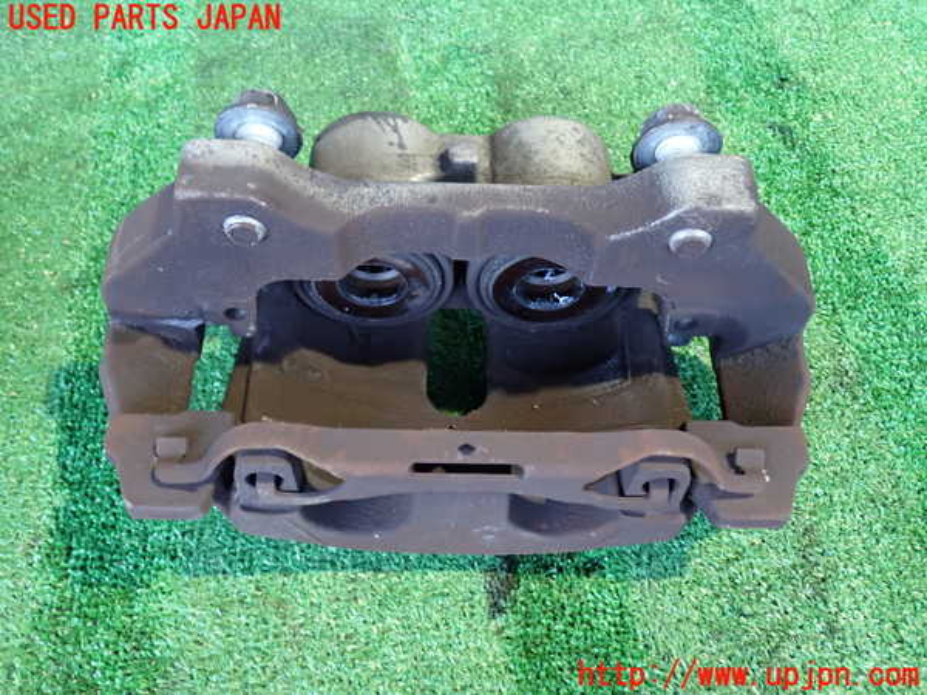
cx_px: 464
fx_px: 964
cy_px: 348
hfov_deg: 51.4
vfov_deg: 39.7
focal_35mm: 36
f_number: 2.5
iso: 800
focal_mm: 6.37
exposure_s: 1/30
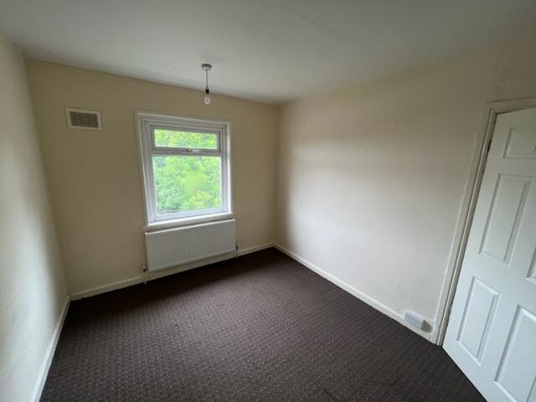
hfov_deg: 106.2
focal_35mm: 13
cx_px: 268
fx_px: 201
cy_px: 201
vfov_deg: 89.9
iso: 125
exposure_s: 1/99
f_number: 1.8
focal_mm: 1.57
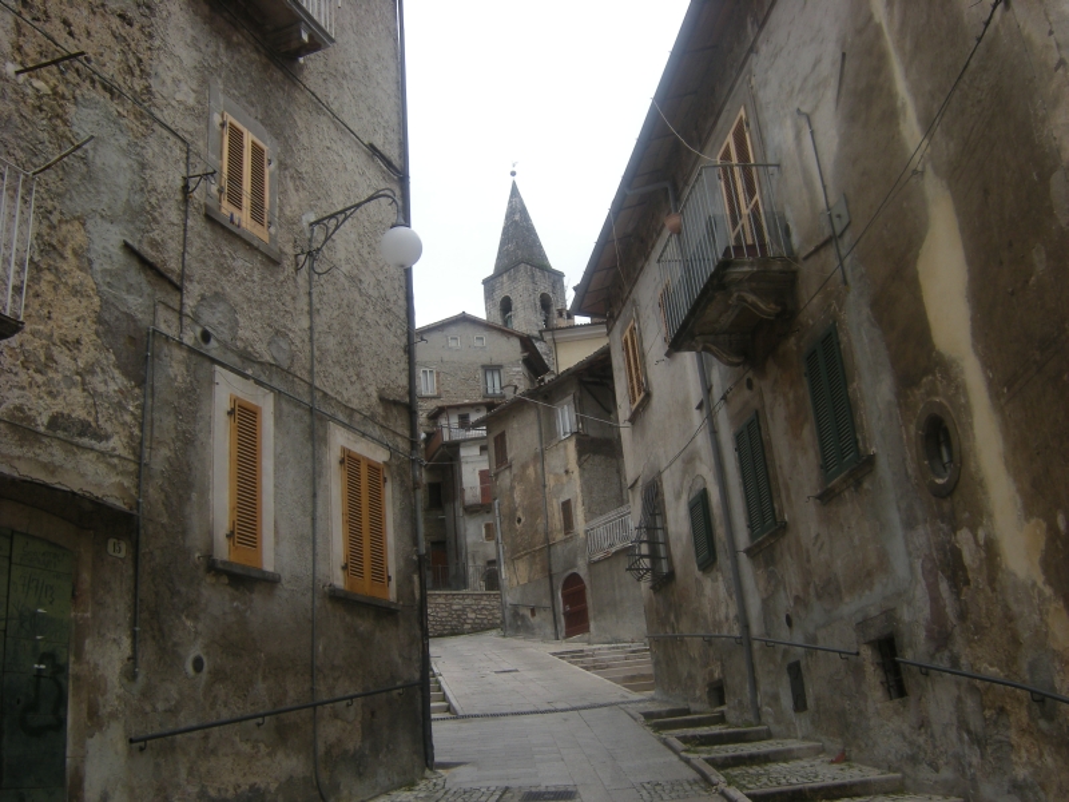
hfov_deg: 49.0
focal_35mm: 38
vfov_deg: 37.7
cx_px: 534
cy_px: 401
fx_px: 1174
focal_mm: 6.3
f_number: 3.2
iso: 64
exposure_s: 1/180
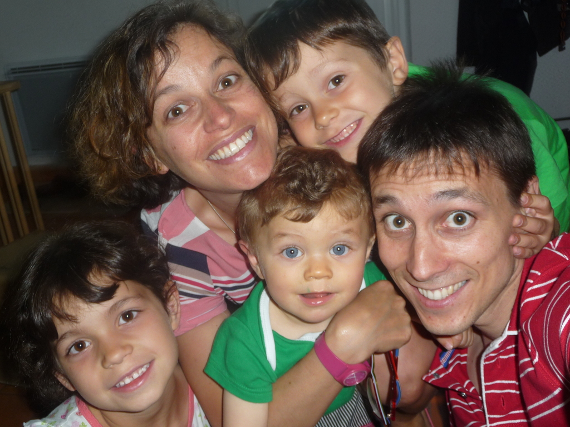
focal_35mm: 40
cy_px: 214
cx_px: 285
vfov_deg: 36.0
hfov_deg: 46.8
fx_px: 659
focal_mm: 6.7
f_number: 3.9
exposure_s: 1/30
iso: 100
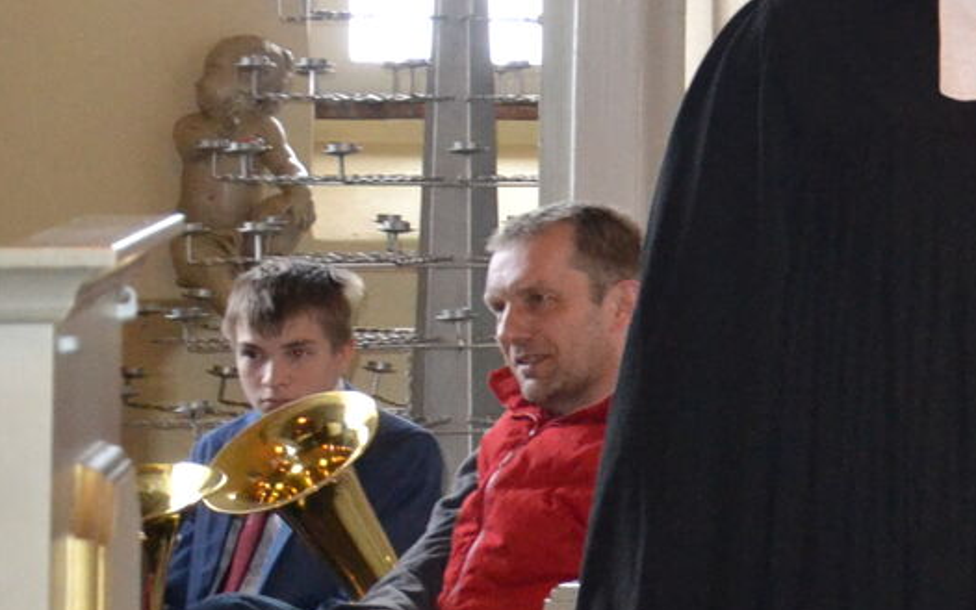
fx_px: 3911
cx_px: 2099
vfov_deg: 8.9
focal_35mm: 147
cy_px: 10
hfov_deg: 12.2
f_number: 3.8
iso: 1800
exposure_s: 1/60
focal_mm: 22
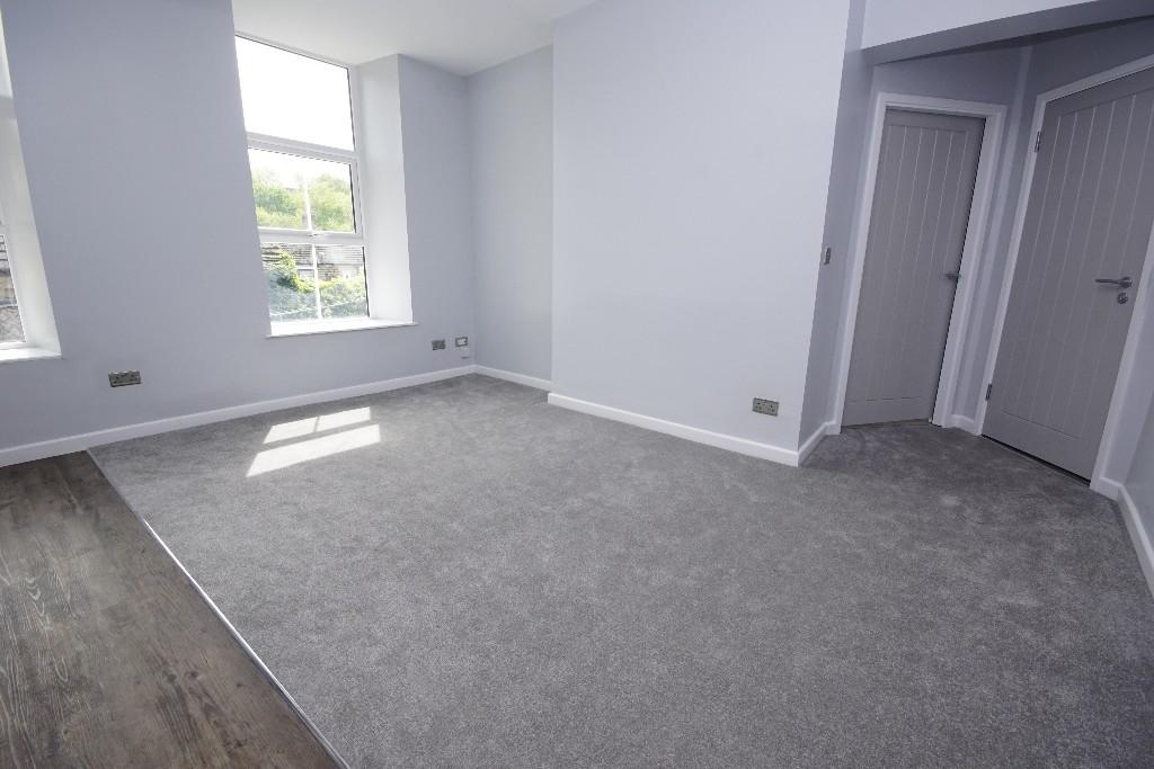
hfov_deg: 100.4
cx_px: 577
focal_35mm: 15
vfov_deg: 77.3
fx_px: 481
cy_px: 384
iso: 800
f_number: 9
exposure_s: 1/160
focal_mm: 10
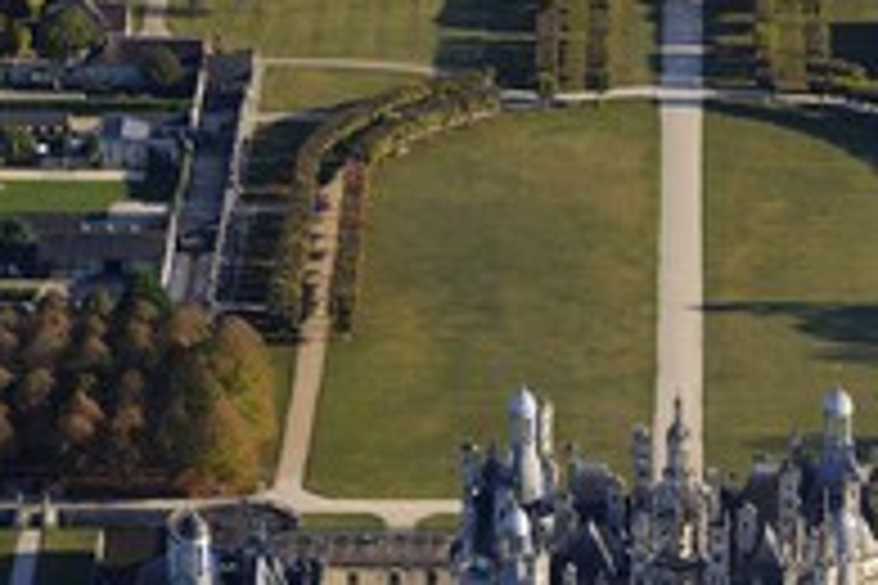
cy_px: 468
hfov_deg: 6.2
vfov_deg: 4.1
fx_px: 8121
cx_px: 671
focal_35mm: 333
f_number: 5.6
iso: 400
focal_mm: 155
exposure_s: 1/1000
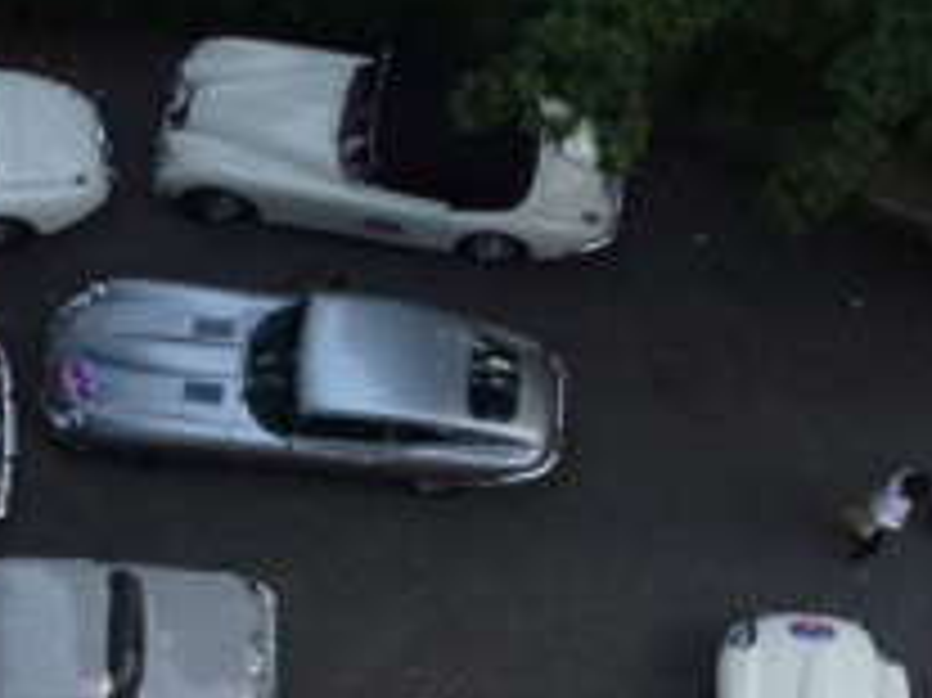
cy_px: 610
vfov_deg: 24.6
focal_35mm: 58
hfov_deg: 33.2
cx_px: 482
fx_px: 1561
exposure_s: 1/30
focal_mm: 4.3
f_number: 3.3
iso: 200
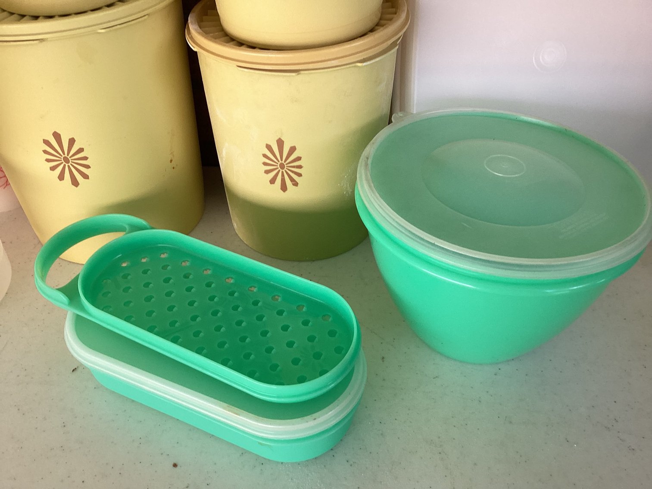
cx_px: 326
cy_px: 244
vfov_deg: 45.4
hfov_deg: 58.3
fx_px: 584
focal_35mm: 31
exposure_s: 1/120
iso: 40
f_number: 2.4
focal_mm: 3.3
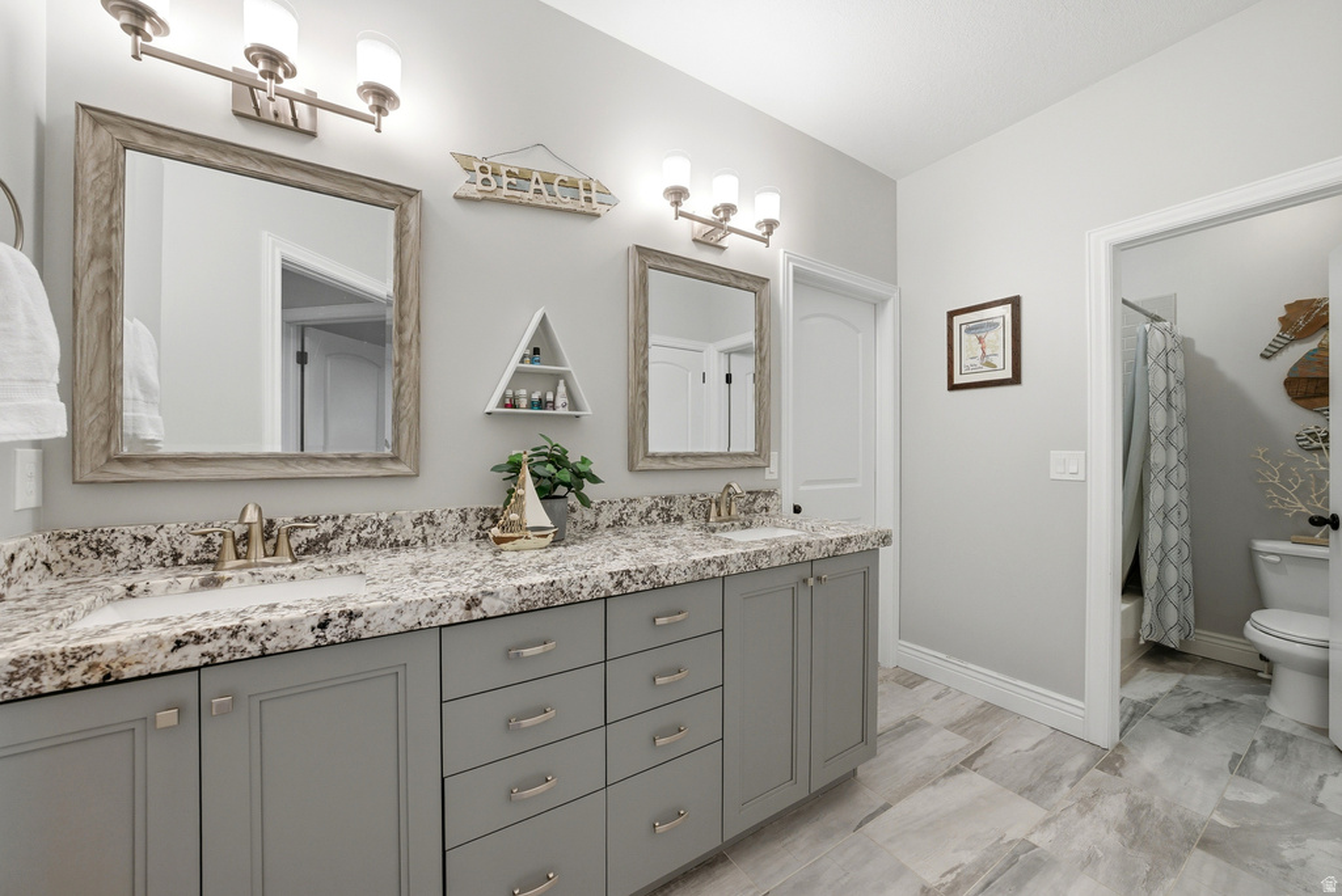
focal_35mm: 13
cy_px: 448
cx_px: 671
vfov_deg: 85.5
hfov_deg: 108.3
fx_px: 485
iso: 1600
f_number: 6.3
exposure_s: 1/800
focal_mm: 13
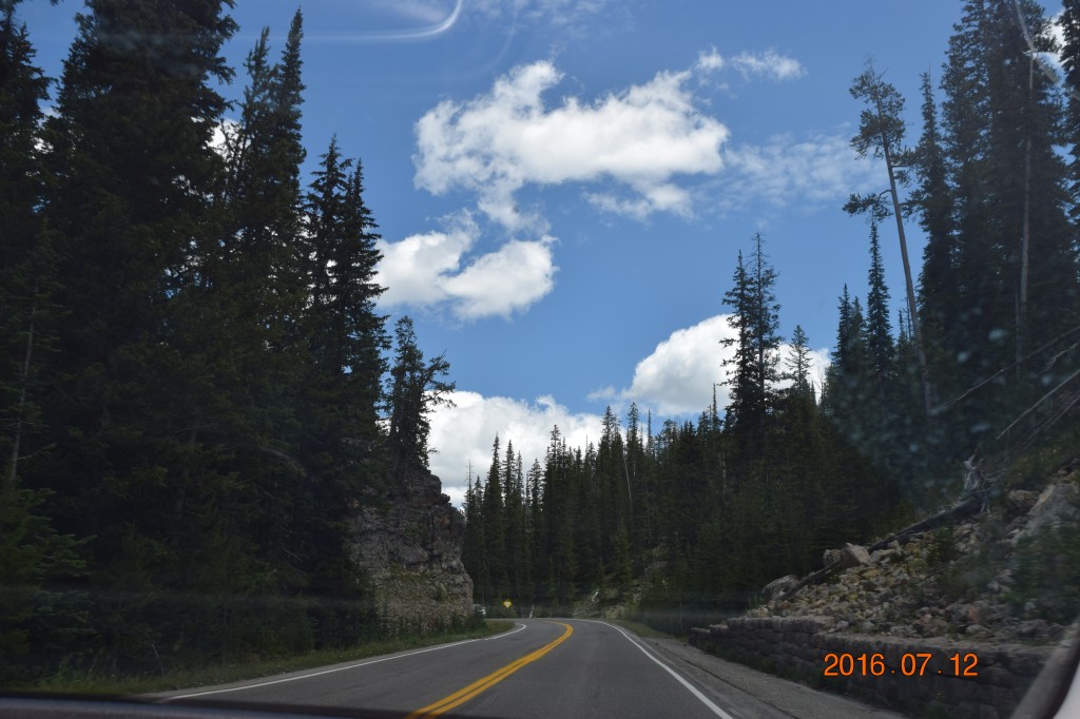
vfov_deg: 30.8
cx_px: 540
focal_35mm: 44
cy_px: 360
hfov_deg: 45.0
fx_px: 1305
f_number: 9
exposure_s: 1/200
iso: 100
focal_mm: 29
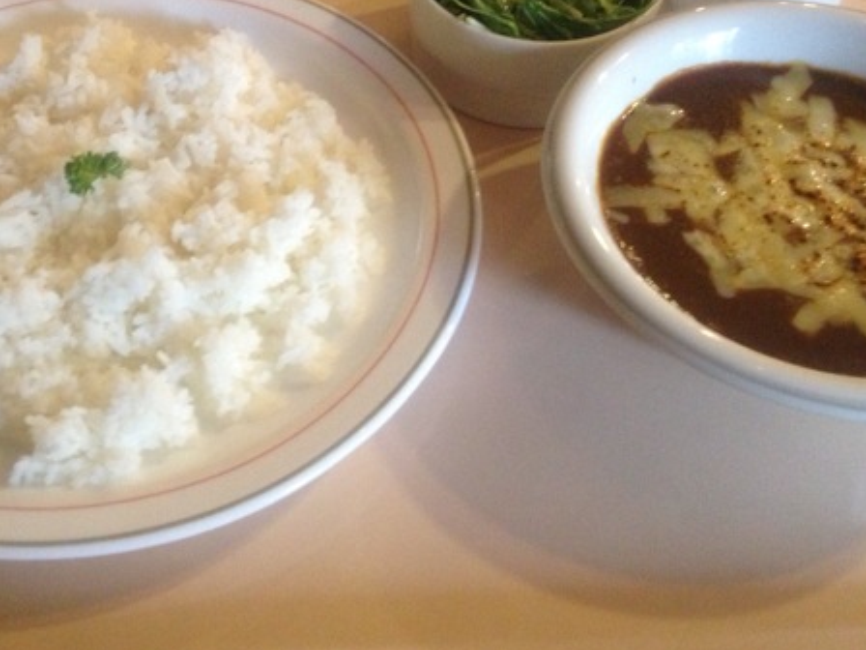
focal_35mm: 50
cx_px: 387
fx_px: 1251
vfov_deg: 29.0
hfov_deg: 38.1
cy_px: 244
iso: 400
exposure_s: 1/17
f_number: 2.4
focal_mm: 4.28
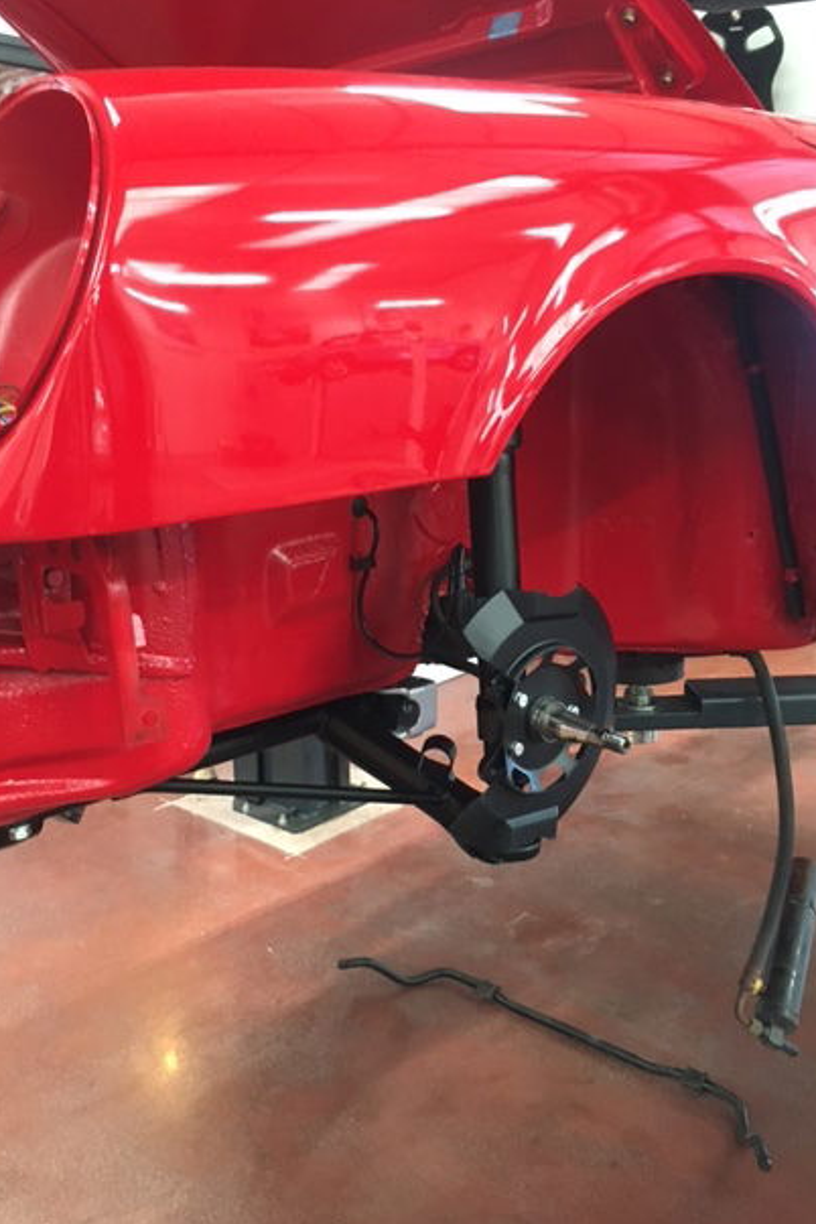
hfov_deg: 41.1
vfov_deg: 58.7
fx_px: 1088
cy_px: 613
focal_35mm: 32
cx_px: 412
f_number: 2.2
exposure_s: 1/17
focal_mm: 4.15
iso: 200
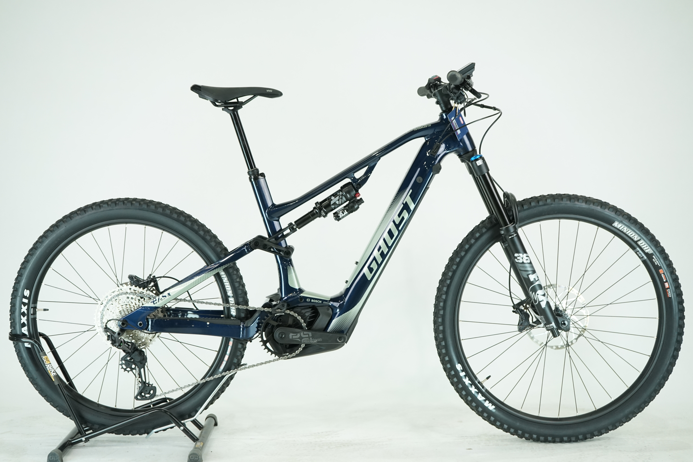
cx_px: 346
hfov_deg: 37.5
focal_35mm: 53
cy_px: 231
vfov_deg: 25.5
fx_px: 1020
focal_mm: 53
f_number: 5.6
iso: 1600
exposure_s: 1/200
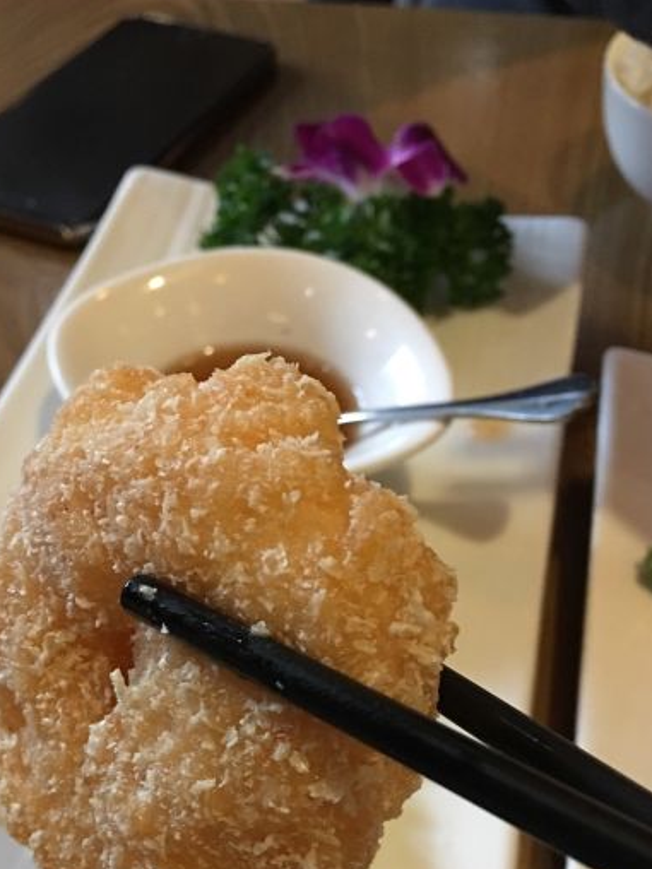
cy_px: 558
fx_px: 1005
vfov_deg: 46.3
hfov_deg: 35.7
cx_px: 237
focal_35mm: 40
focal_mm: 4.15
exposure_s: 1/8
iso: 160
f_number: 2.2
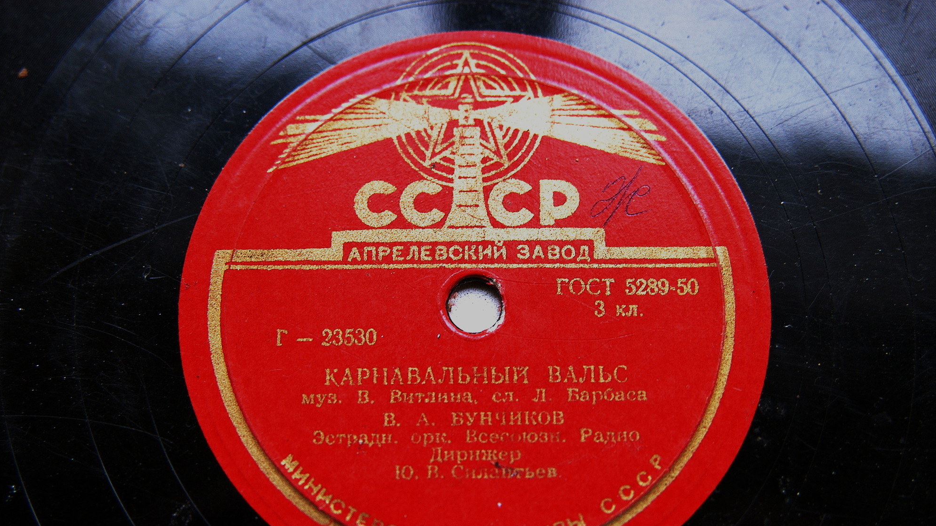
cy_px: 312
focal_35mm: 56
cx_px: 464
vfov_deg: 21.6
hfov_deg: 37.5
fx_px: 1378
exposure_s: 1/50
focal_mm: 35
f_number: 3.5
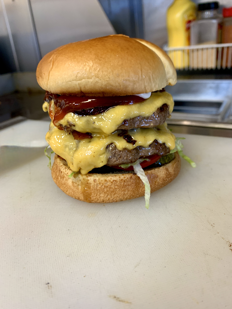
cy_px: 154
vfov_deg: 67.3
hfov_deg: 53.1
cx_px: 116
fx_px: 232
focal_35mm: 26
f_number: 1.8
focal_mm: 4.25
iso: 100
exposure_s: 1/60
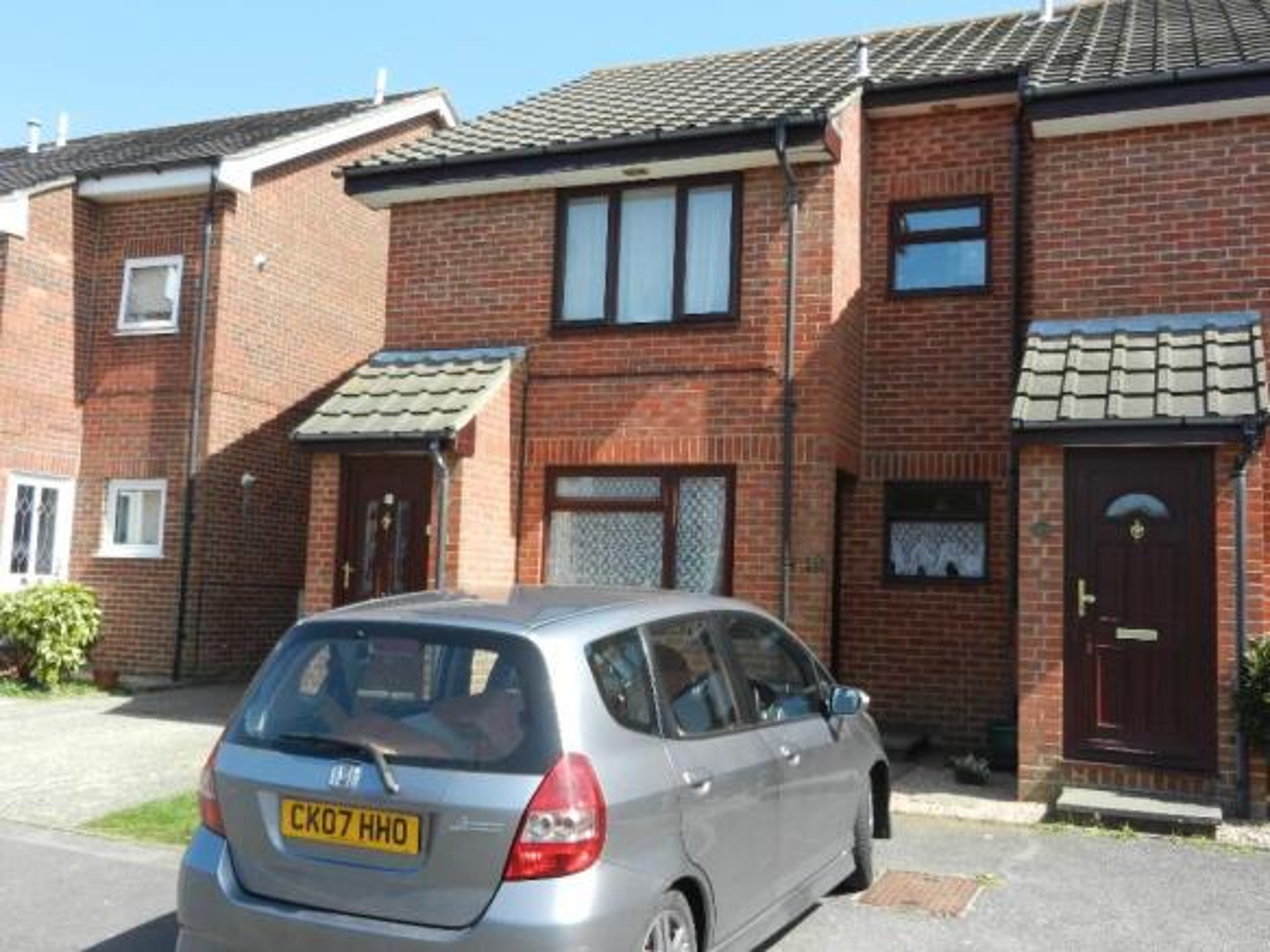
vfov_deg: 42.9
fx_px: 1210
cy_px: 476
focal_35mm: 33
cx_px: 635
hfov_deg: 55.4
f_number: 3.8
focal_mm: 5.9
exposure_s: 1/500
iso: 160
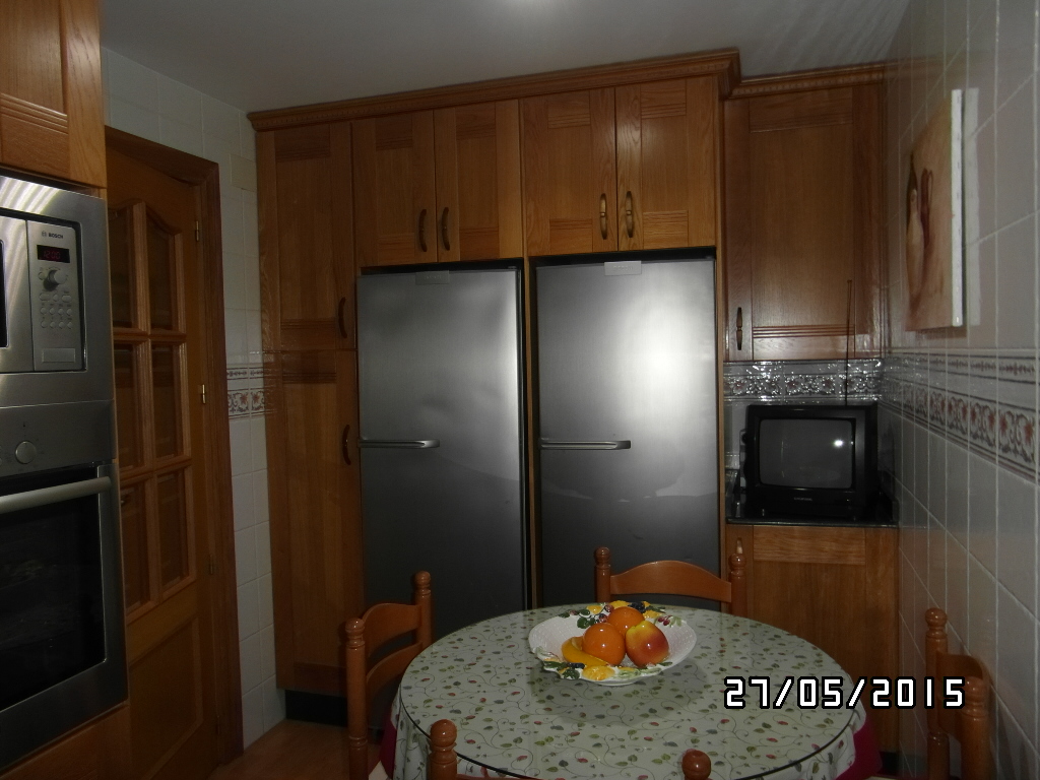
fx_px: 721
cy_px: 390
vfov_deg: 56.8
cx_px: 520
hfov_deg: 71.6
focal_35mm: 24
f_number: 3.2
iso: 100
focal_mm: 4
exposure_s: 1/30
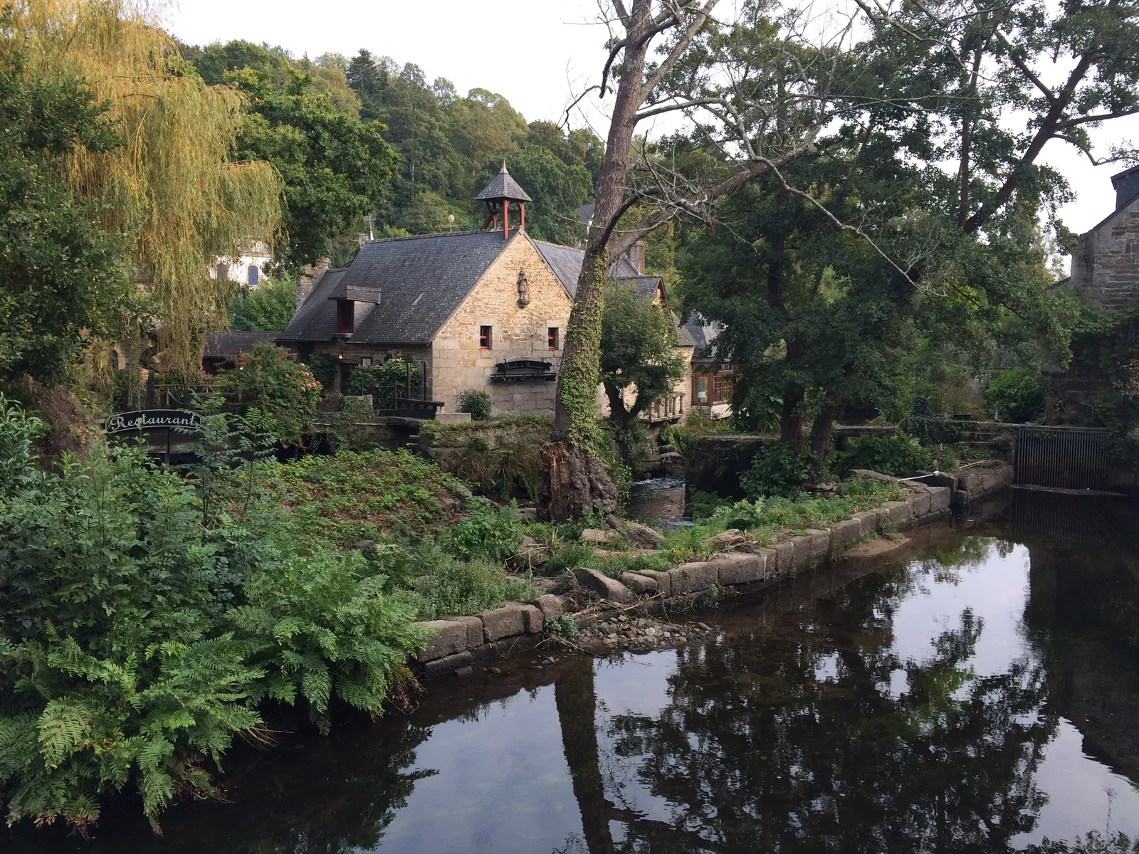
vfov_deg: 48.2
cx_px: 570
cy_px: 427
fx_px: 954
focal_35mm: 29
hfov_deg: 61.7
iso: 32
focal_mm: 4.15
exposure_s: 1/326
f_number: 2.2
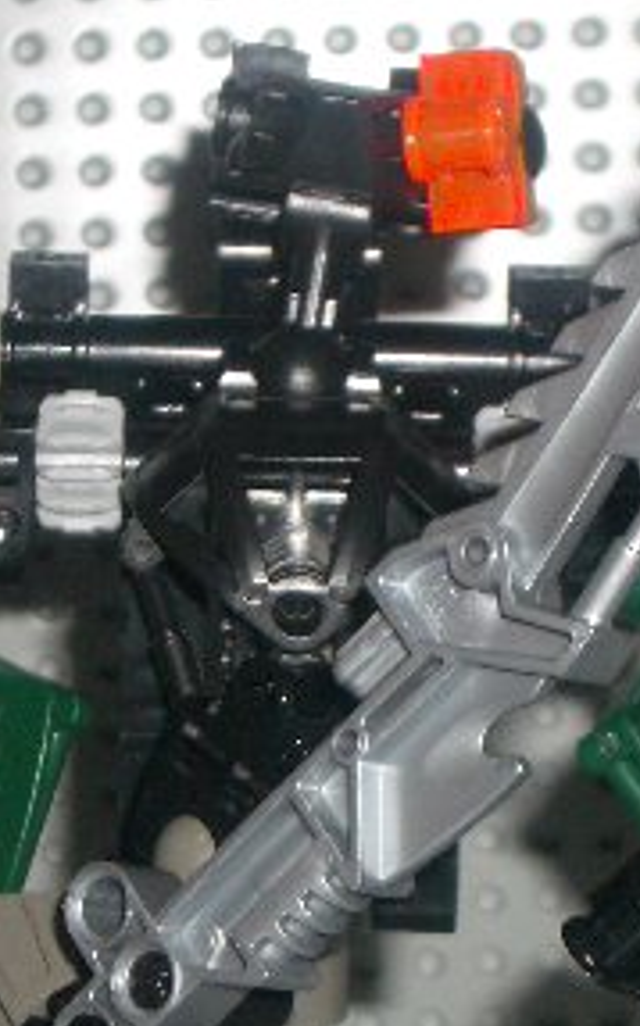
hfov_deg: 7.5
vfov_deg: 12.0
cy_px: 590
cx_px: 397
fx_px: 4891
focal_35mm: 175
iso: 100
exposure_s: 1/60
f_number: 3.9
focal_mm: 12.2
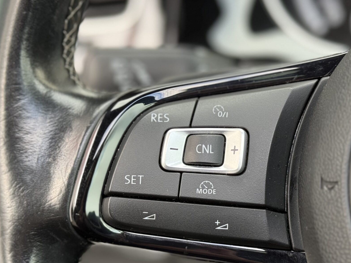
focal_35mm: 78
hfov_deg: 25.0
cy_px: 131
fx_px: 791
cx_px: 187
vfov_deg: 18.9
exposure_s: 1/75
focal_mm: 6.76
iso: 100
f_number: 1.78
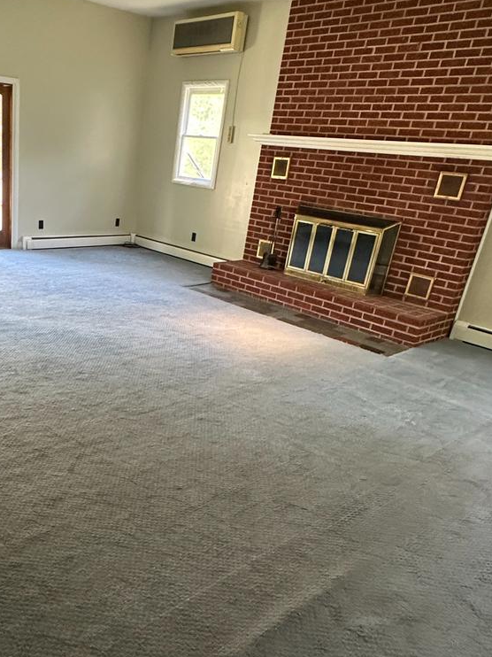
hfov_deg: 46.3
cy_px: 376
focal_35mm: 29
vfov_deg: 61.4
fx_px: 550
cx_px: 119
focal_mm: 2.22
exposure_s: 1/80
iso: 320
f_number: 2.2
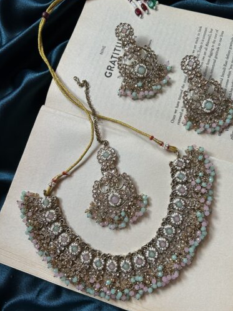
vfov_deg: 59.9
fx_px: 269
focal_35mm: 30
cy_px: 166
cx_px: 134
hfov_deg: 46.7
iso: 125
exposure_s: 1/93
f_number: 1.5
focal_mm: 5.7
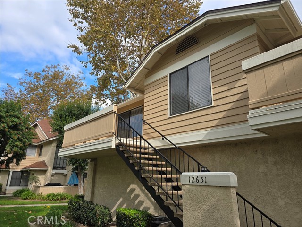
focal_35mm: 23
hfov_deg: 73.9
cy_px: 114
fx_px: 201
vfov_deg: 58.9
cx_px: 151
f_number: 1.7
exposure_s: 1/369
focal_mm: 6.3
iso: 12
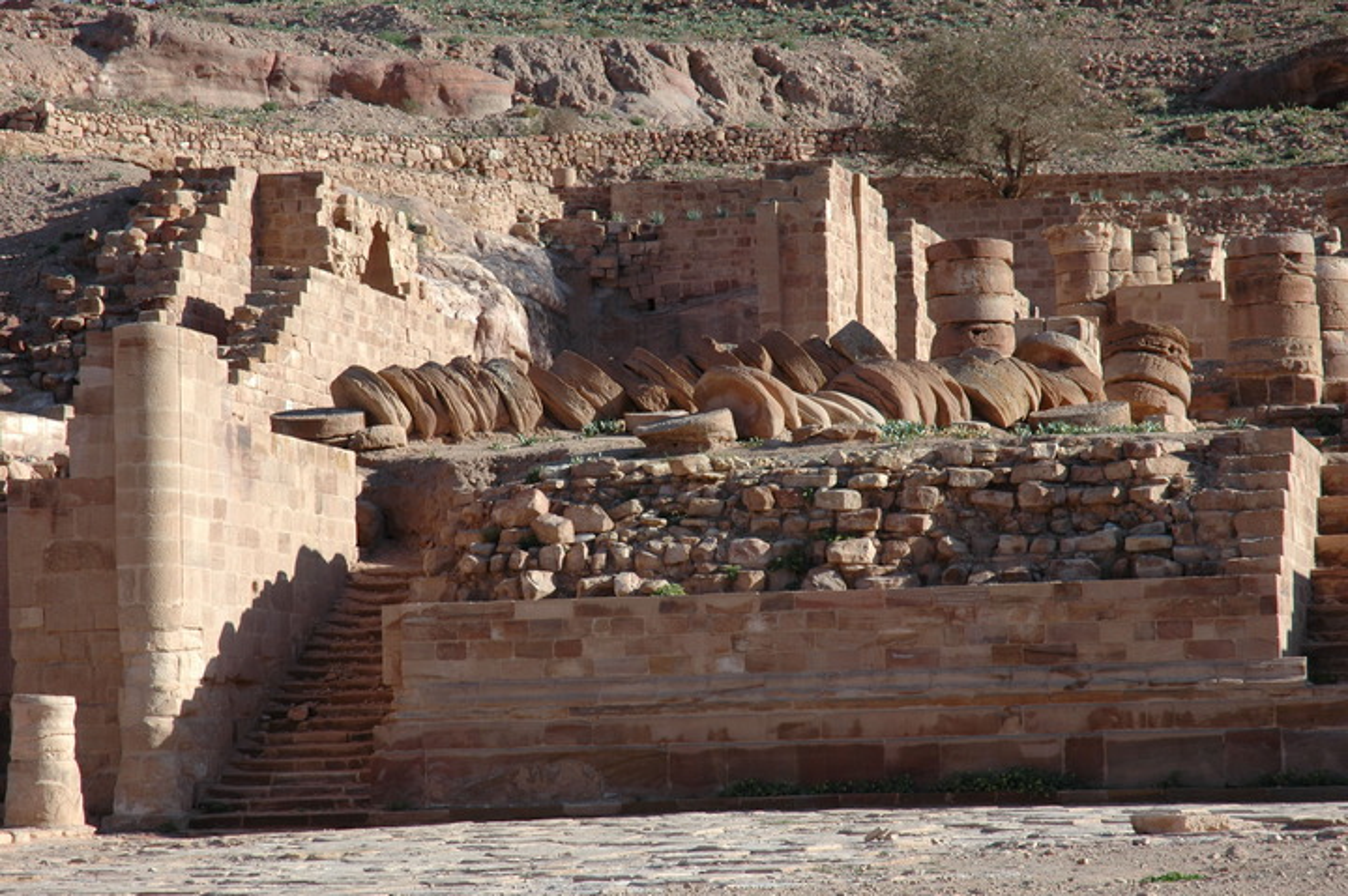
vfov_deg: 13.0
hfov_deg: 19.5
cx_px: 674
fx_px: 3929
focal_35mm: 105
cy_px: 448
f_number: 9
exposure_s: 1/320
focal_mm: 70
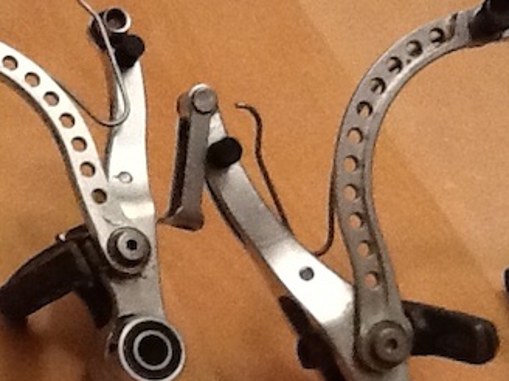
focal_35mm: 78
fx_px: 1147
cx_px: 225
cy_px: 316
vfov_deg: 18.7
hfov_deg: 25.0
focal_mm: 2.03
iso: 320
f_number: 2.4
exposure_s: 1/30
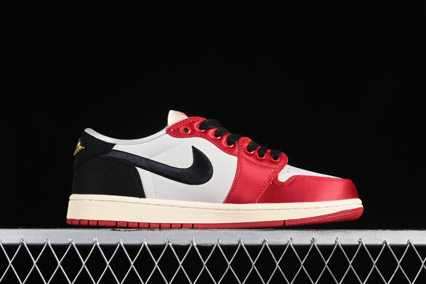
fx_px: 887
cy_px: 142
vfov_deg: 18.2
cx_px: 213
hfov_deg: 27.0
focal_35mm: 75
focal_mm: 50
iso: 160
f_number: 7.1
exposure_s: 1/80
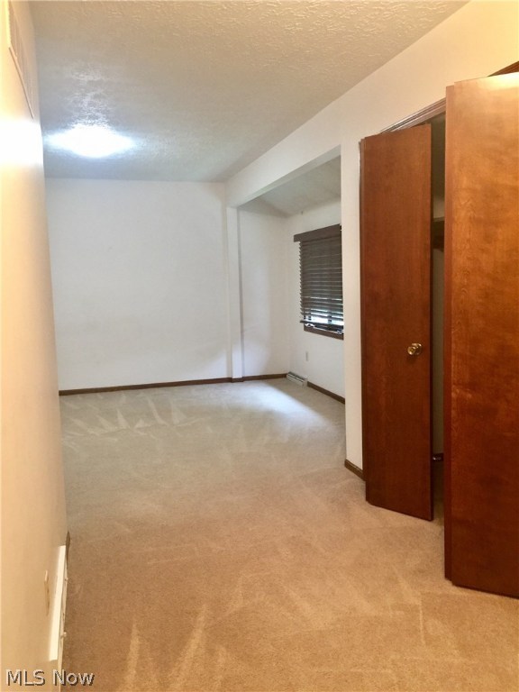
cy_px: 346
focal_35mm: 29
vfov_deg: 61.7
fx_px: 580
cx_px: 260
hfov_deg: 48.2
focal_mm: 4.15
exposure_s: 1/15
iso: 100
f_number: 2.2
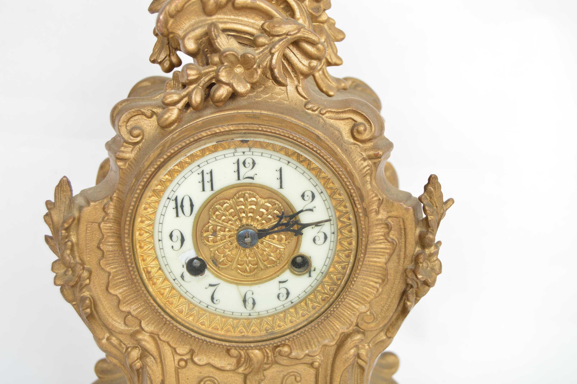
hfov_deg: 42.4
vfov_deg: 28.9
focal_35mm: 46
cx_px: 288
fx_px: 745
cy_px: 192
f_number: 5
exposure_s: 1/160
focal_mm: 31
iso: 200
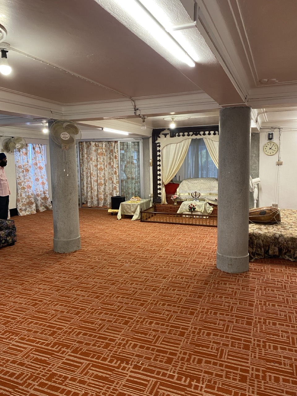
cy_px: 198
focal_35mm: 26
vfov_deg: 67.3
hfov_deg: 53.1
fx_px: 297
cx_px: 148
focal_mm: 4.25
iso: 100
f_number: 1.8
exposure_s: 1/50
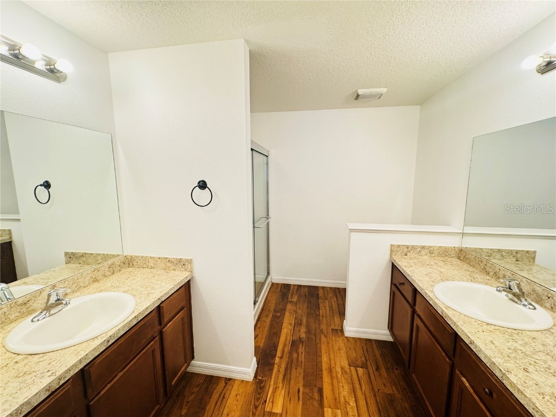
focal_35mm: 14
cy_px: 208
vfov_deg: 85.7
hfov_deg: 102.1
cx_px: 278
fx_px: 225
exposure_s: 1/120
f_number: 2.2
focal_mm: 2.22
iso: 250
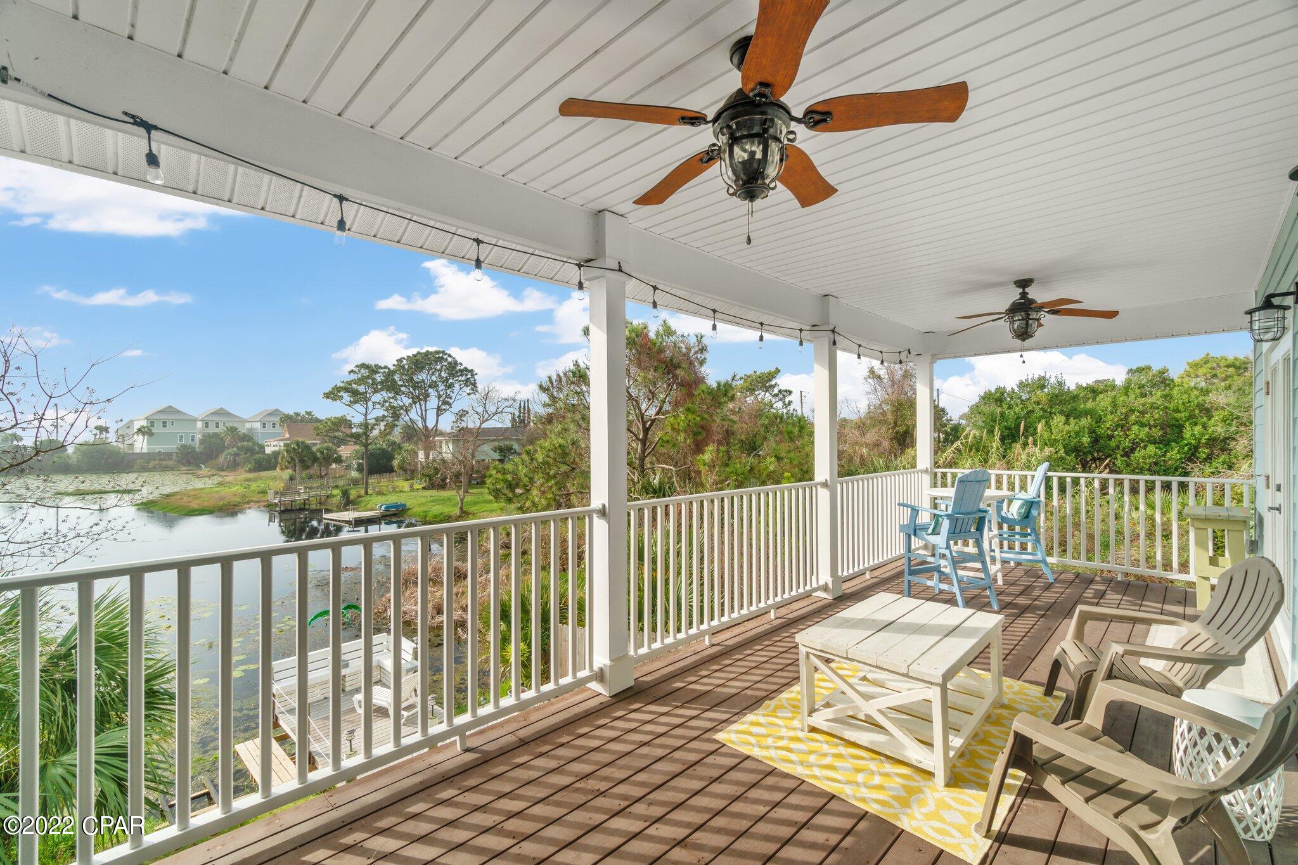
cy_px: 432
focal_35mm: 15
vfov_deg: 77.3
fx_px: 541
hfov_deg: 100.4
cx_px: 649
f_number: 8
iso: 100
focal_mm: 10
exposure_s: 1/40
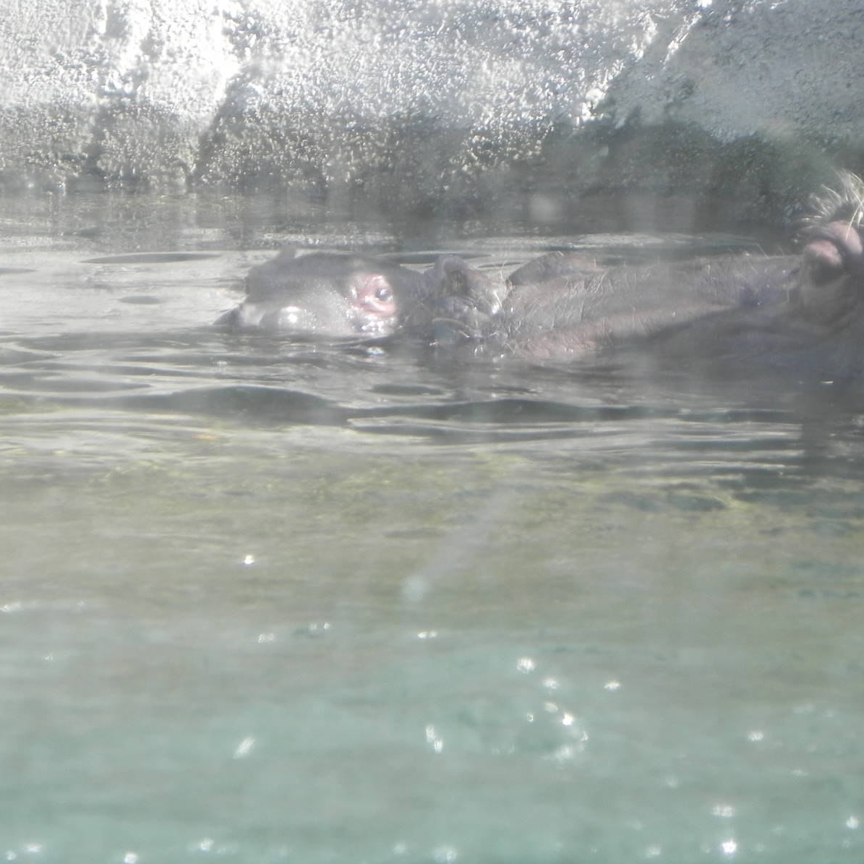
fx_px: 12594
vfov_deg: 3.9
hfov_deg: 3.9
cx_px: 423
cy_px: 431
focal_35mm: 446
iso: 160
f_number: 5
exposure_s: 1/94.8
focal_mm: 67.2
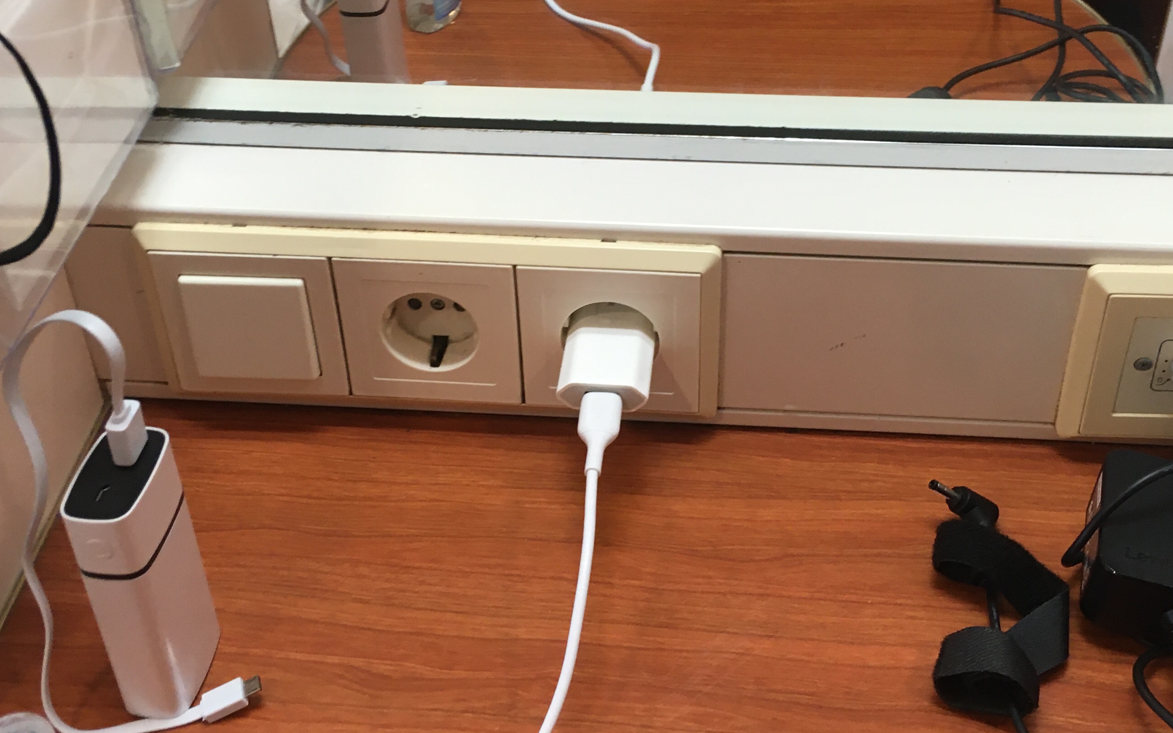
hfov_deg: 41.8
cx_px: 608
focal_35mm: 48
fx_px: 1535
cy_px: 298
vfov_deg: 26.8
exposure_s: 1/33
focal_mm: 4.15
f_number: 2.2
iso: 100
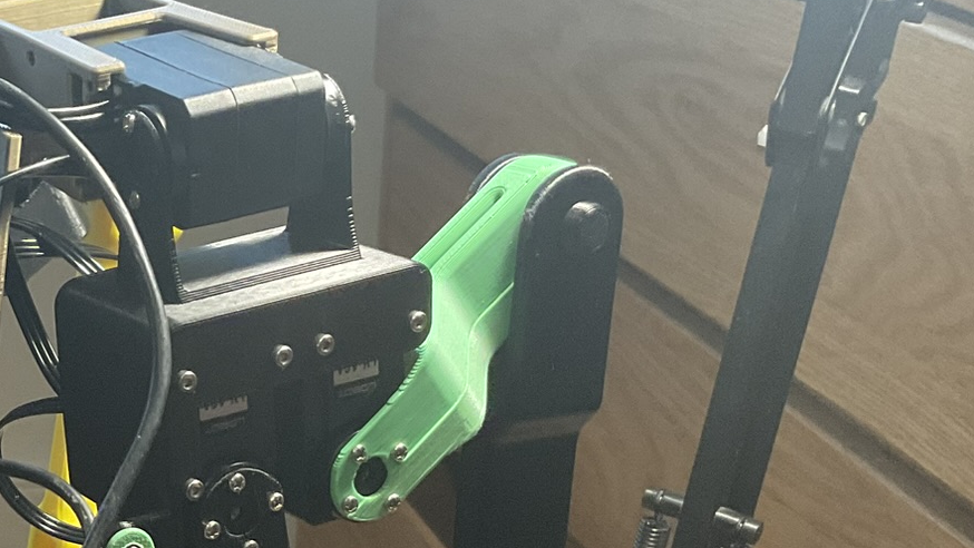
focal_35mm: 74
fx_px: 1912
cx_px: -20
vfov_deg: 16.0
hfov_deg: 26.9
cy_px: 540
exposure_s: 1/60
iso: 160
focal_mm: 3
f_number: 1.8
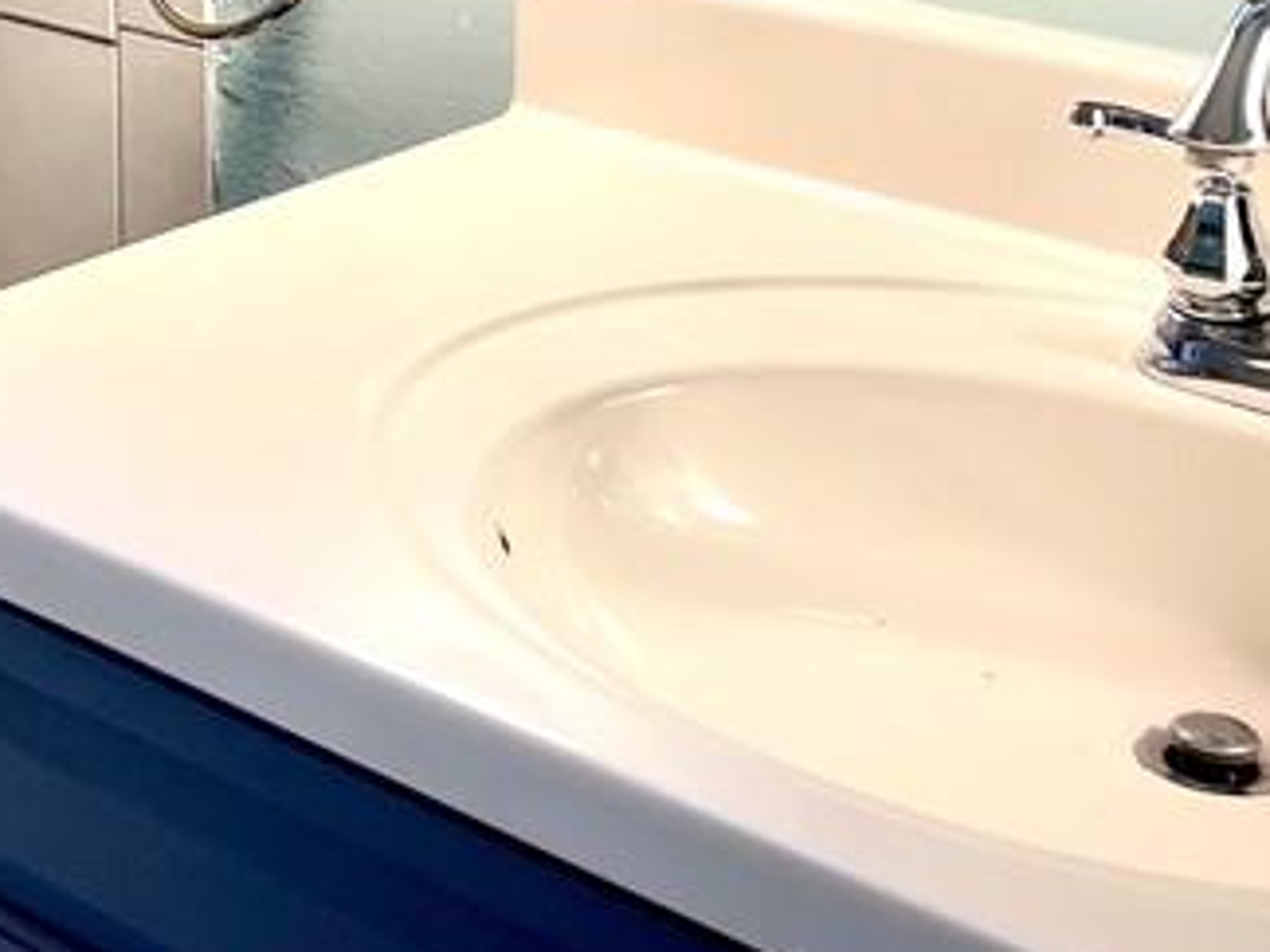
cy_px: -372
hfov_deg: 23.8
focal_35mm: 79
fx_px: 2898
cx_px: 39
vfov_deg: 17.2
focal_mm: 5.1
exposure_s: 1/120
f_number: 1.6
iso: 40
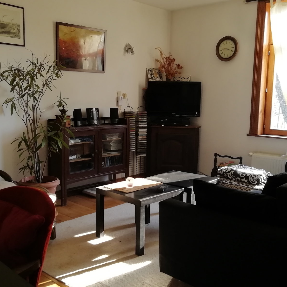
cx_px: 137
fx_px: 356
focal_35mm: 38
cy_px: 144
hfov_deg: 43.8
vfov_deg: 43.9
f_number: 2.2
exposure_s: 1/50
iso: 100
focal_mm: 3.21
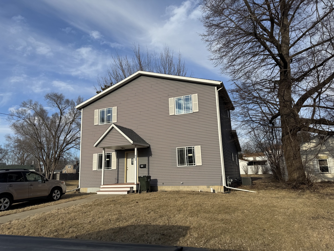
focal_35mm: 24
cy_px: 126
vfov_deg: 56.8
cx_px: 167
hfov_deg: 71.6
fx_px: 232
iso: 80
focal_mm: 6.76
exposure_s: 1/4049
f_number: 1.78
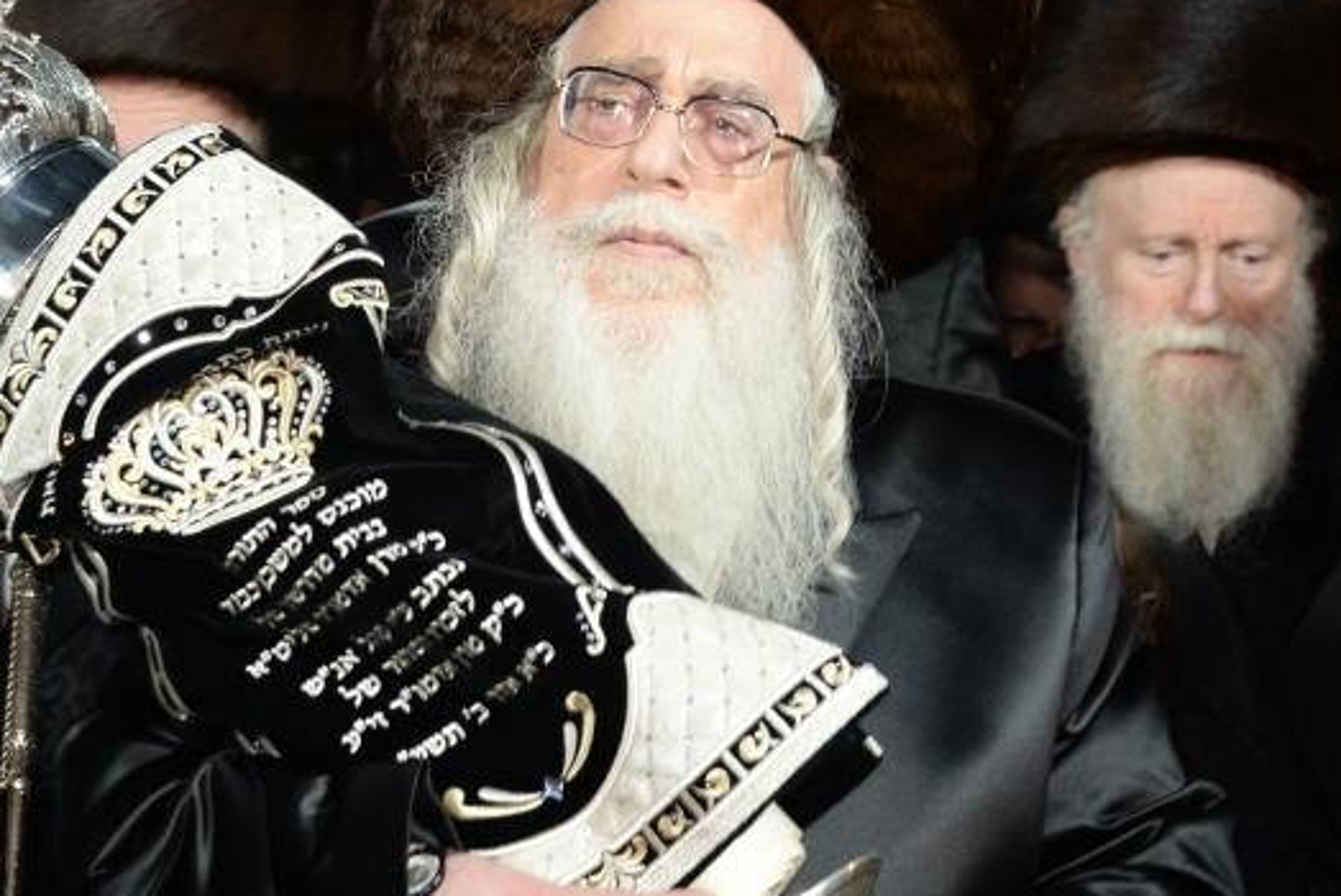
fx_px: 4957
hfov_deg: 15.4
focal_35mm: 133
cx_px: 471
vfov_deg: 10.3
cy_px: 315
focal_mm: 68
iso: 1000
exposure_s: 1/60
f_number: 5.6
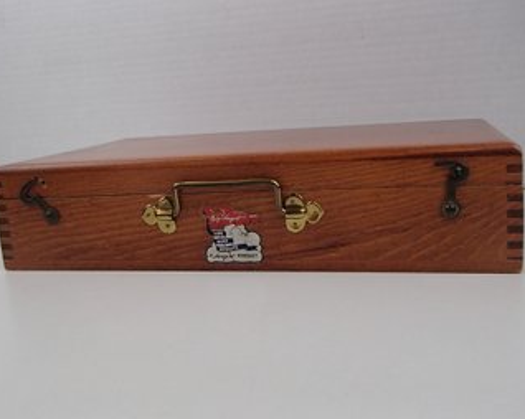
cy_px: 209
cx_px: 262
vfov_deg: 38.2
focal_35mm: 39
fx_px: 606
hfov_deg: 46.9
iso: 200
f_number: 4.7
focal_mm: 6.64
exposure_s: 1/160
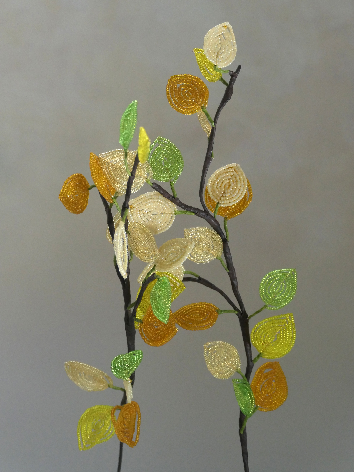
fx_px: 1609
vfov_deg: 16.7
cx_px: 177
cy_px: 236
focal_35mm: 118
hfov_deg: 12.6
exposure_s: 1/80
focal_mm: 39.97
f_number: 3.9
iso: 1600
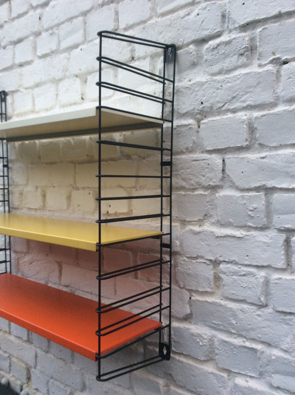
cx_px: 148
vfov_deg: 56.9
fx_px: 365
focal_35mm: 32
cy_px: 198
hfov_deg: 44.1
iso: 50
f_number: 2.4
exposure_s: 1/25
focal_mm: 3.3
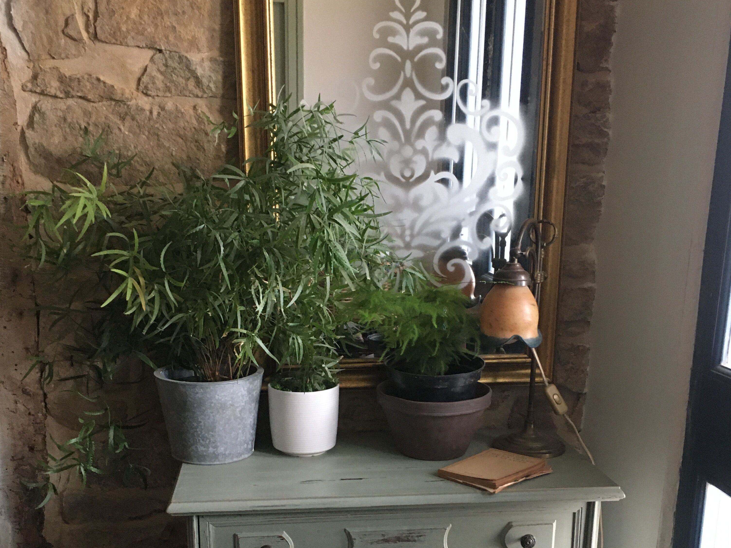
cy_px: 409
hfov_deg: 47.9
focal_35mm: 39
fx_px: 824
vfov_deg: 36.0
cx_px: 364
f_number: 2.2
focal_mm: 4.15
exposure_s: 1/17
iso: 200
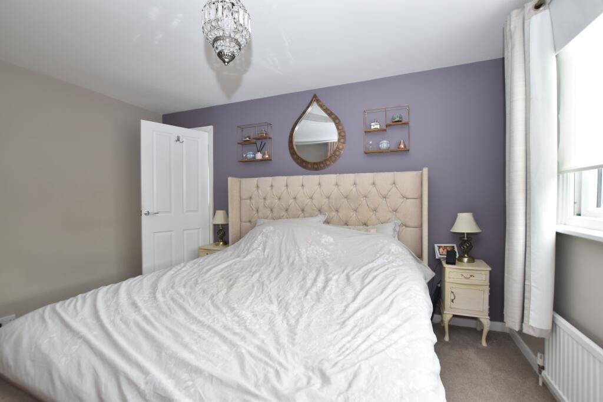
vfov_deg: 77.3
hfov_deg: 100.4
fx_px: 251
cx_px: 302
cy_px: 201
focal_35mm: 15
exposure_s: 1/5
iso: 100
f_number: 6.3
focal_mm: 10
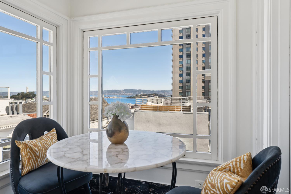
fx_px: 186
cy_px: 97
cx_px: 146
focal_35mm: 23
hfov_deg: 76.1
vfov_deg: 55.1
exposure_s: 1/250
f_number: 8
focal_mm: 23
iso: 200
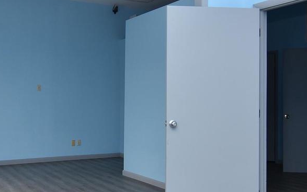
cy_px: 101
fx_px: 377
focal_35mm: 45
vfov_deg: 28.6
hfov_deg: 43.9
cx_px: 112
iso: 400
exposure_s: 1/125
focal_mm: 12
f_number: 9
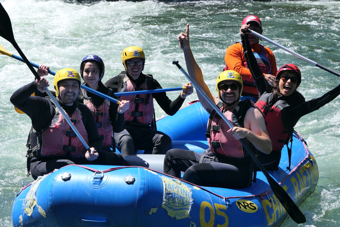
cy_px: 114
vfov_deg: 8.7
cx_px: 170
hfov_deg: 13.1
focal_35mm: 157
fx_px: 1483
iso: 125
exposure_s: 1/400
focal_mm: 57.9
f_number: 5.6
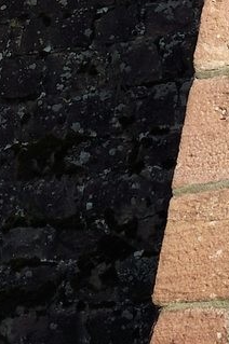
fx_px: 5049
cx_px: 339
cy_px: -705
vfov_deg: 3.8
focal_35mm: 528
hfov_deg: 2.6
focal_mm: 70
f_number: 10
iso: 200
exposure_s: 1/500
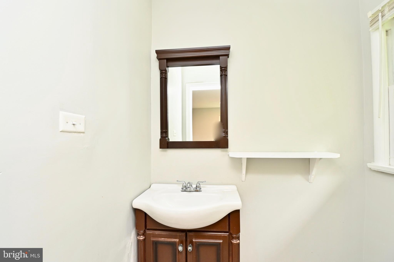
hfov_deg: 100.4
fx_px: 164
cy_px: 131
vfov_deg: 77.3
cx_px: 197
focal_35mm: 15
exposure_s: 1/15
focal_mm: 10
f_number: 7.1
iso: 200
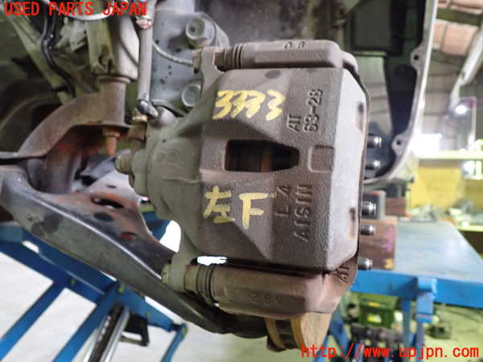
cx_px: 242
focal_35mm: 30
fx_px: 419
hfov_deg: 60.0
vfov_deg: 46.8
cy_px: 181
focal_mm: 5.4
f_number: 2.3
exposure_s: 1/30
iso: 800
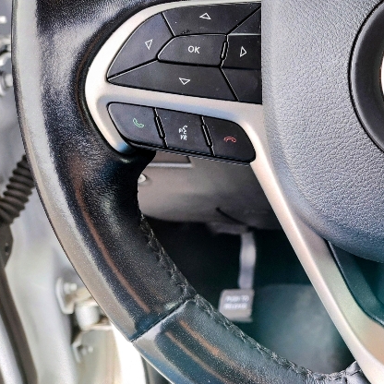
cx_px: 448
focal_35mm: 50
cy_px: 137
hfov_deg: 29.7
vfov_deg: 33.8
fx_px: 628
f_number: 1.8
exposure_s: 1/120
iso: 126
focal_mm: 5.56
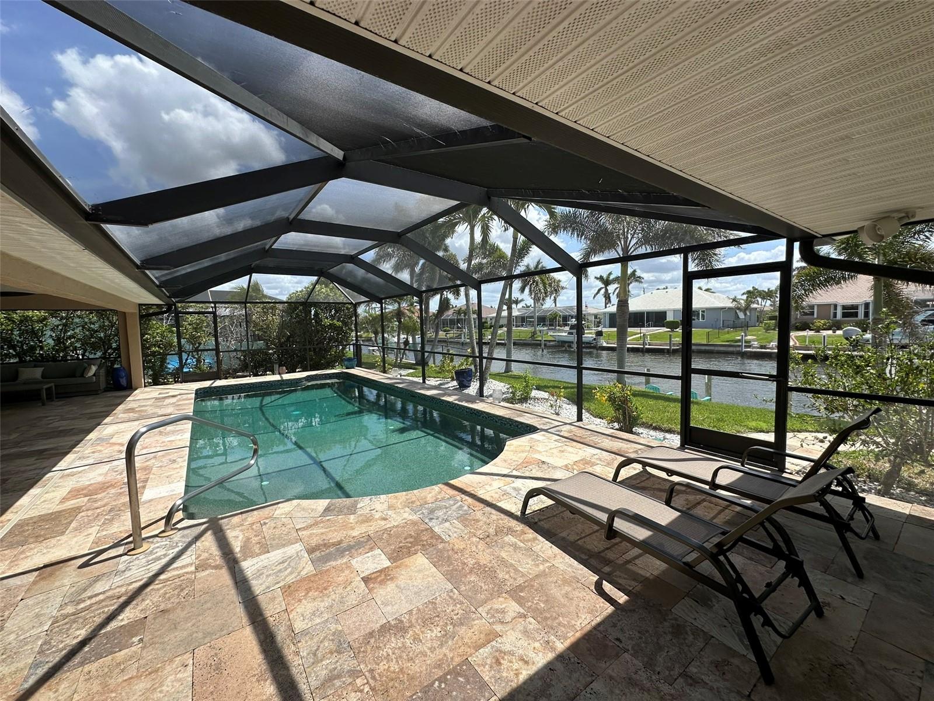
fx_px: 378
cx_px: 467
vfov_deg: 85.7
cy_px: 350
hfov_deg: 102.1
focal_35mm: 14
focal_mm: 2.22
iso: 50
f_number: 2.2
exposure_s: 1/1182
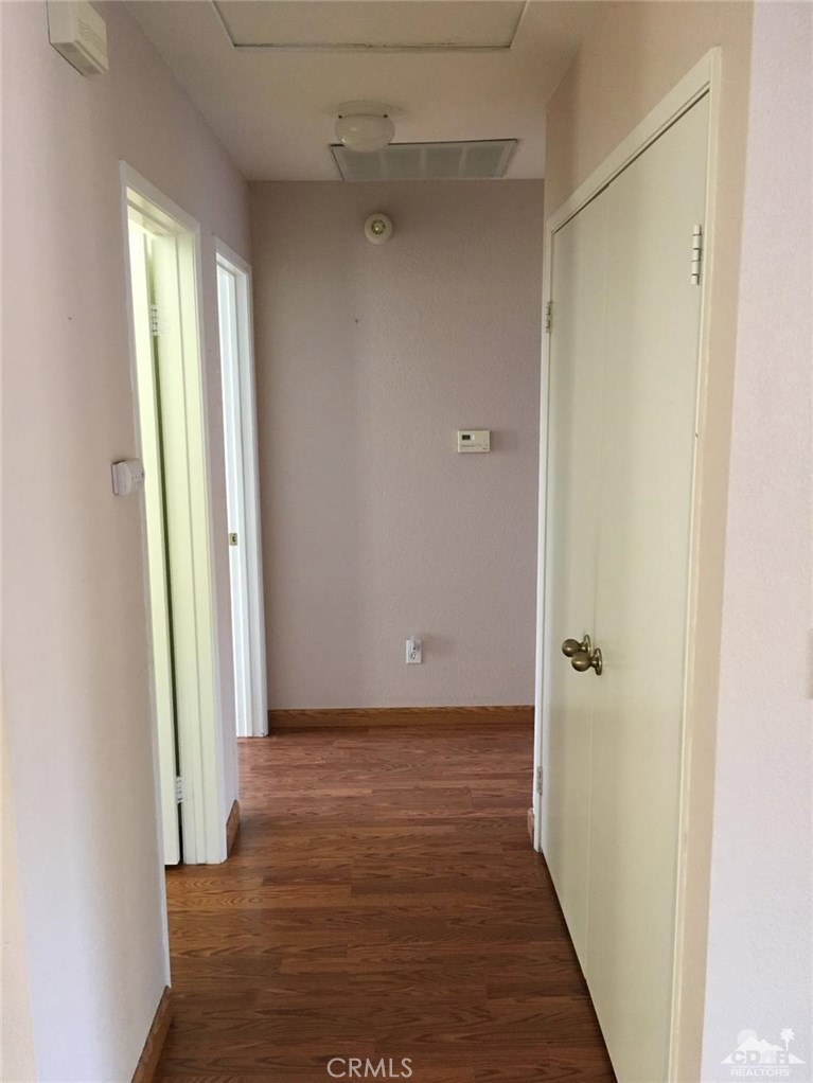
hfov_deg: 48.2
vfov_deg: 61.6
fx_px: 908
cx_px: 406
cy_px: 542
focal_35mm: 29
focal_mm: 4.15
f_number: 2.2
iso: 125
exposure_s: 1/30
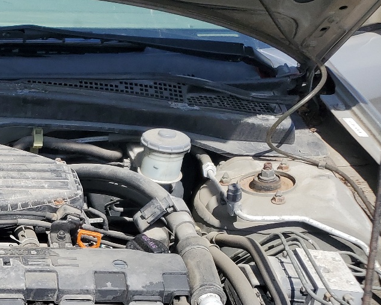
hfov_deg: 26.1
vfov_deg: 23.5
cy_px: 244
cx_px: -84
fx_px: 722
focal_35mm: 64
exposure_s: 1/2500
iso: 50
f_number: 1.5
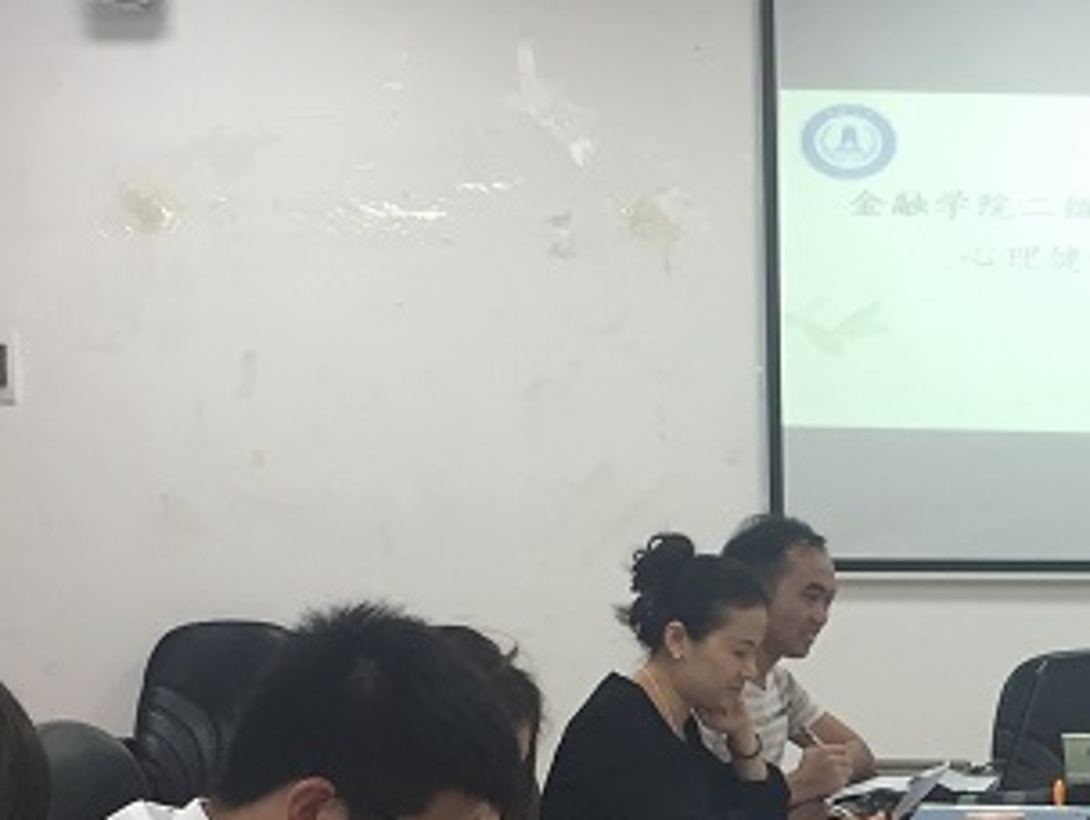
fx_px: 2711
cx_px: 1158
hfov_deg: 21.7
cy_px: 969
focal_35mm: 86
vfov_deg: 16.5
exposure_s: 1/33
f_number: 2.2
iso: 80
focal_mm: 4.15
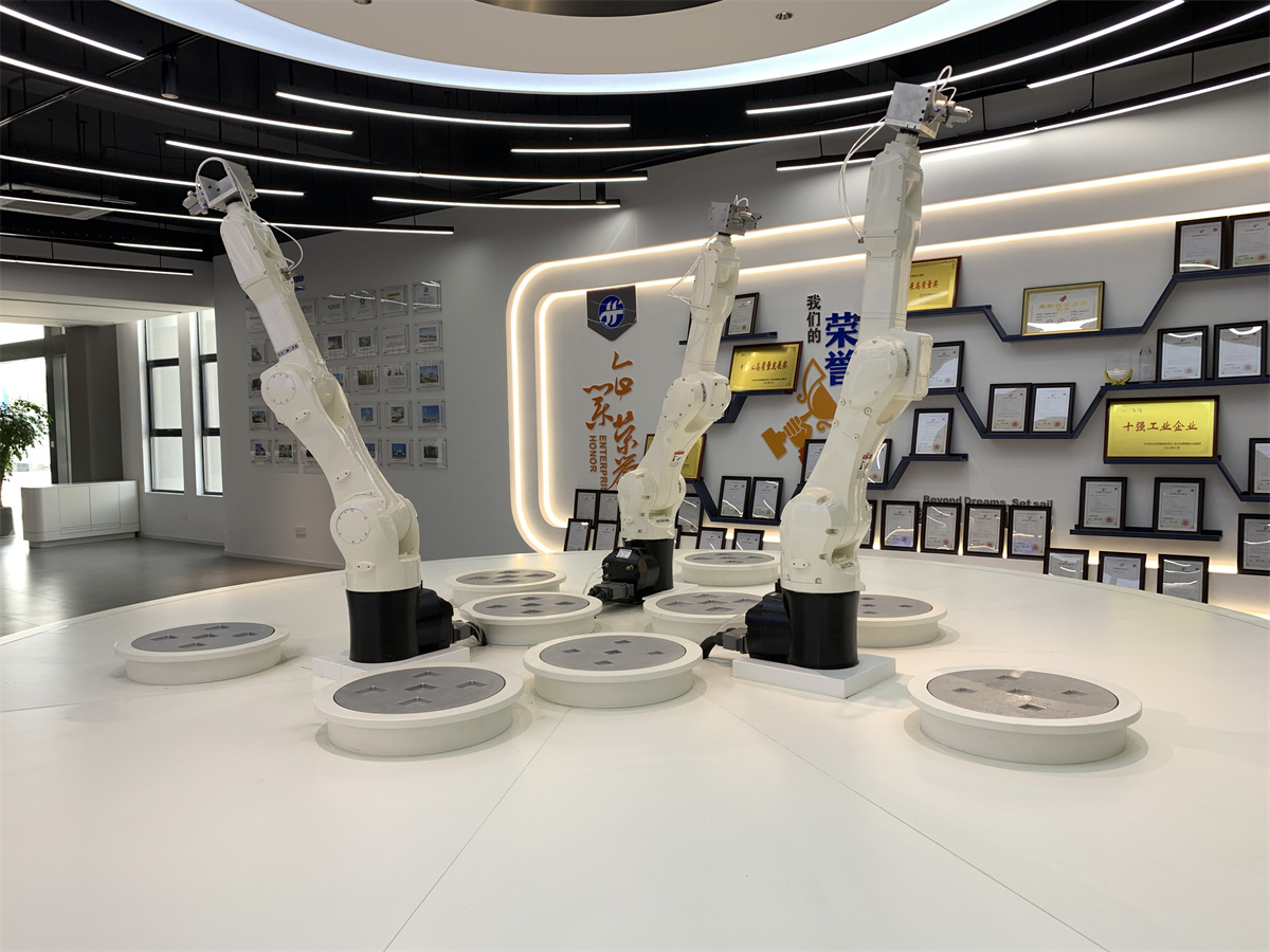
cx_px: 635
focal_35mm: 26
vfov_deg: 53.1
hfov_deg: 67.3
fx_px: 954
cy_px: 476
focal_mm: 4.25
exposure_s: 1/122
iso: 25
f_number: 1.8
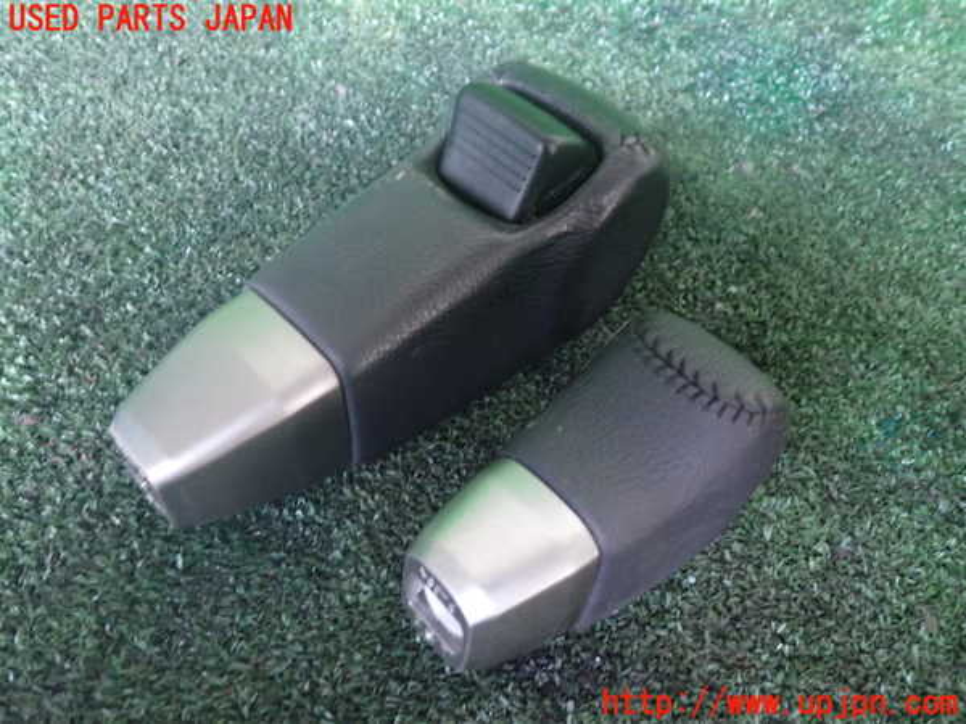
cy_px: 362
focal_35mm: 30
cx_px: 483
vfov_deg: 46.8
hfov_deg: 60.0
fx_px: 837
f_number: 2.3
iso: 800
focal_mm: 5.4
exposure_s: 1/15
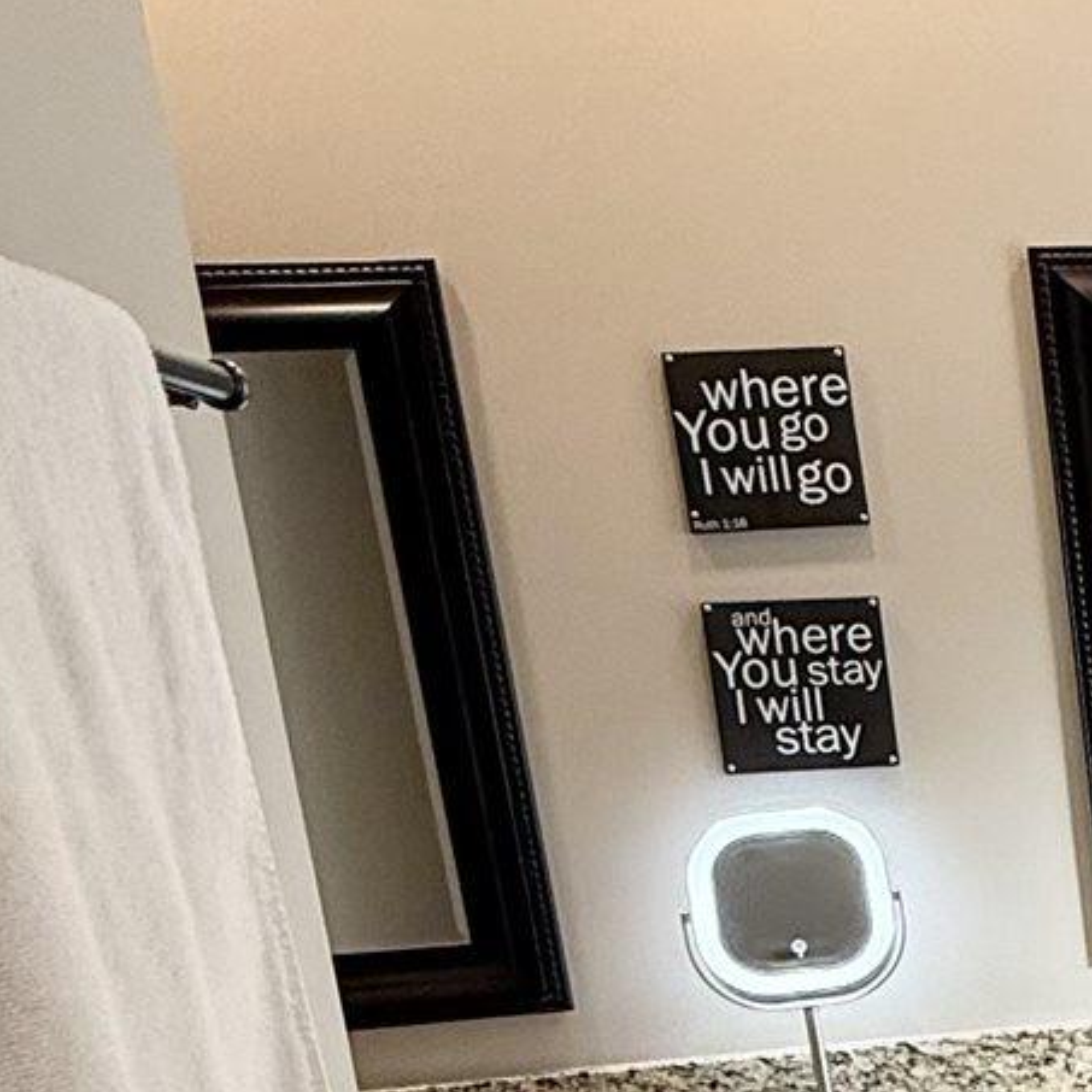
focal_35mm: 63
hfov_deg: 22.2
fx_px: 2248
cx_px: 1673
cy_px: 1210
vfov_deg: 25.3
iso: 100
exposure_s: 1/120
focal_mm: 2.22
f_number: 2.2
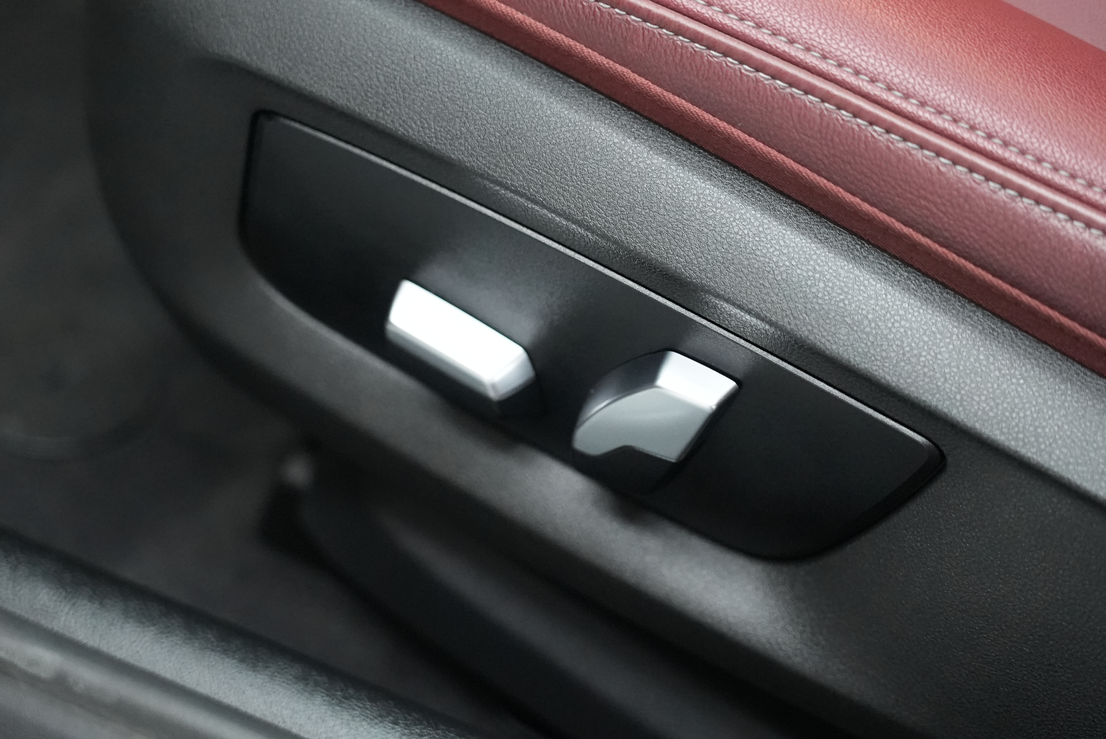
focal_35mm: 103
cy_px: 370
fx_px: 3166
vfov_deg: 13.3
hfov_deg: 19.8
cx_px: 553
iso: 12800
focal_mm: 103
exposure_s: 1/100
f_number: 4
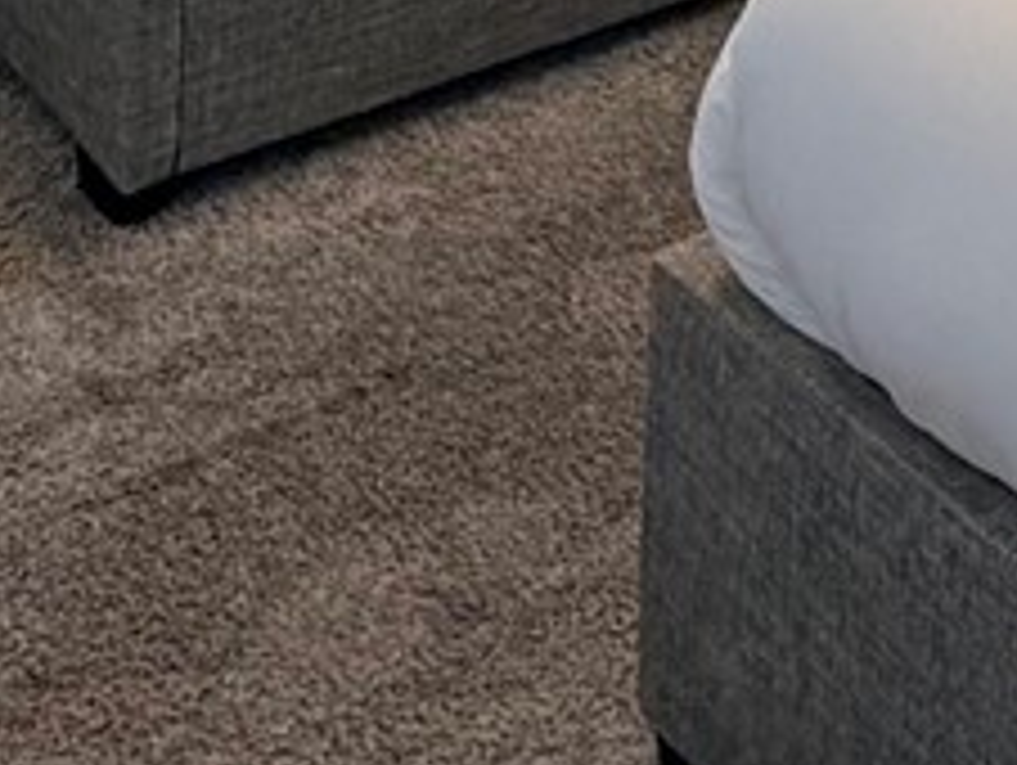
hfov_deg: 19.3
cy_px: -1143
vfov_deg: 11.8
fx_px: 2912
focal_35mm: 99
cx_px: 999
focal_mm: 2.22
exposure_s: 1/121
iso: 200
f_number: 2.2
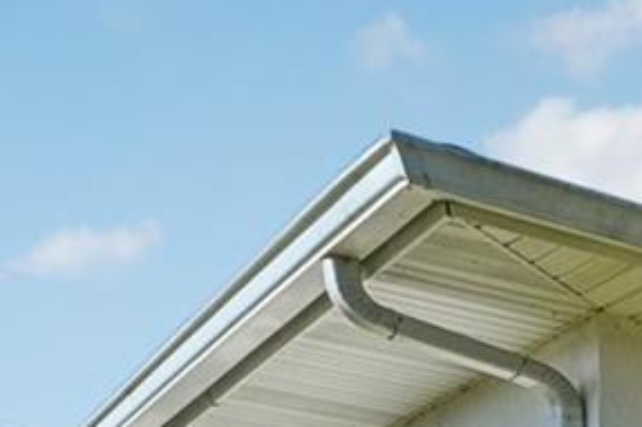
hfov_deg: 15.1
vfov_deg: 15.5
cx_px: 1537
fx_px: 1390
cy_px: 719
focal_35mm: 78
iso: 400
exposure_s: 1/1250
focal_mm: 14
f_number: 8
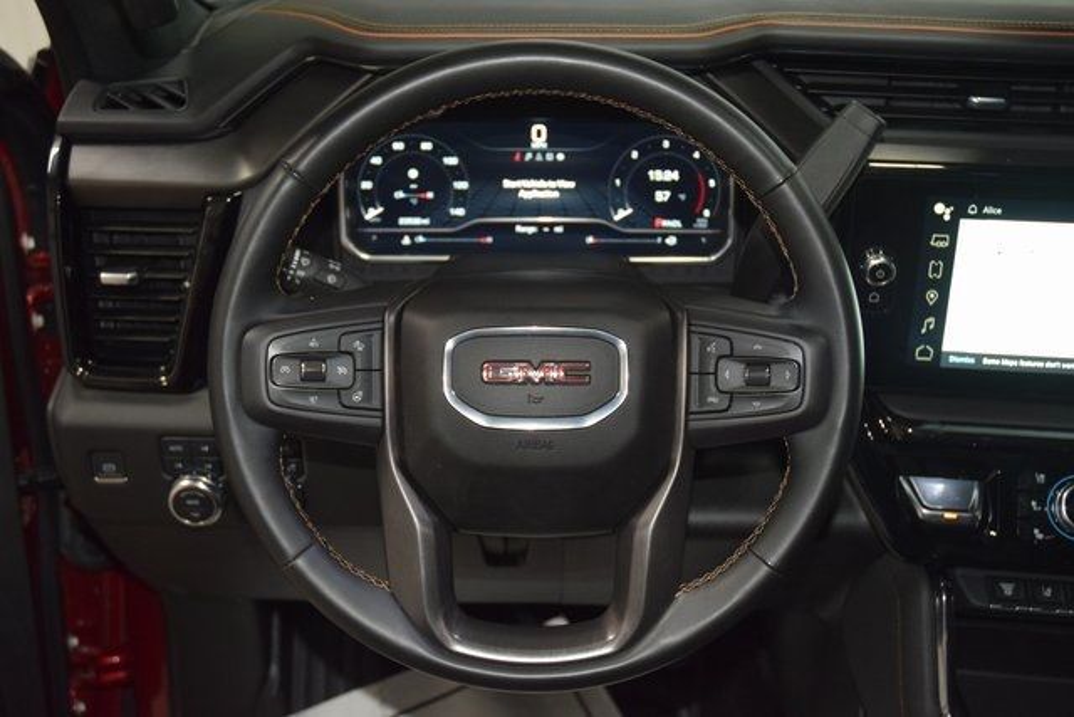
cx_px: 537
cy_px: 358
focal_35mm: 44
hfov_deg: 45.0
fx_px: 1298
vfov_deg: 30.9
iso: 1800
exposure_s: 1/125
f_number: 3.8
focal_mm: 29
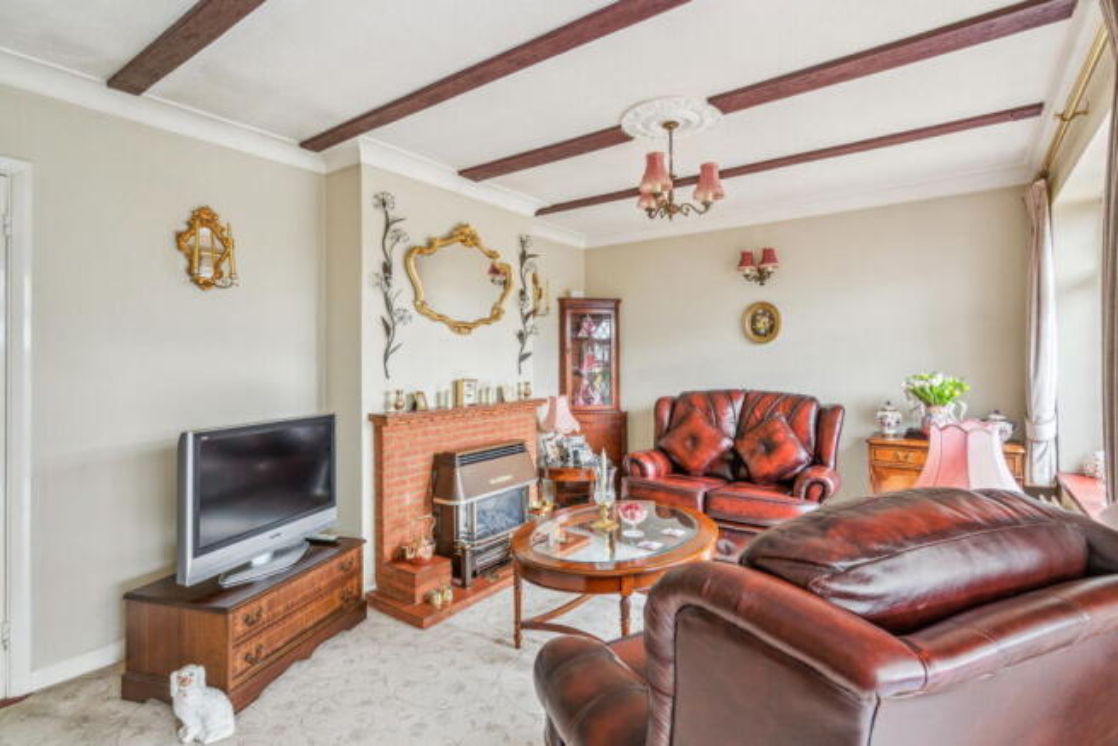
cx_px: 559
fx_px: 528
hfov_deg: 93.3
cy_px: 373
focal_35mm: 17
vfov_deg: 70.5
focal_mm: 17
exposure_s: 1/15
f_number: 8
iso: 640
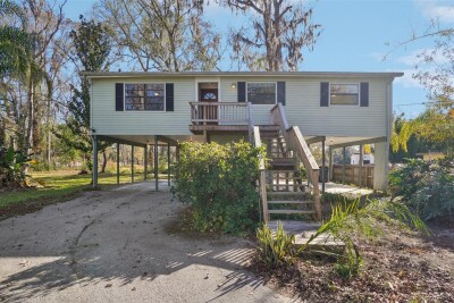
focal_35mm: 20
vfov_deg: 63.3
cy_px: 152
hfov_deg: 85.4
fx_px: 246
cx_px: 227
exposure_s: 1/90
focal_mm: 13
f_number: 8
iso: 100
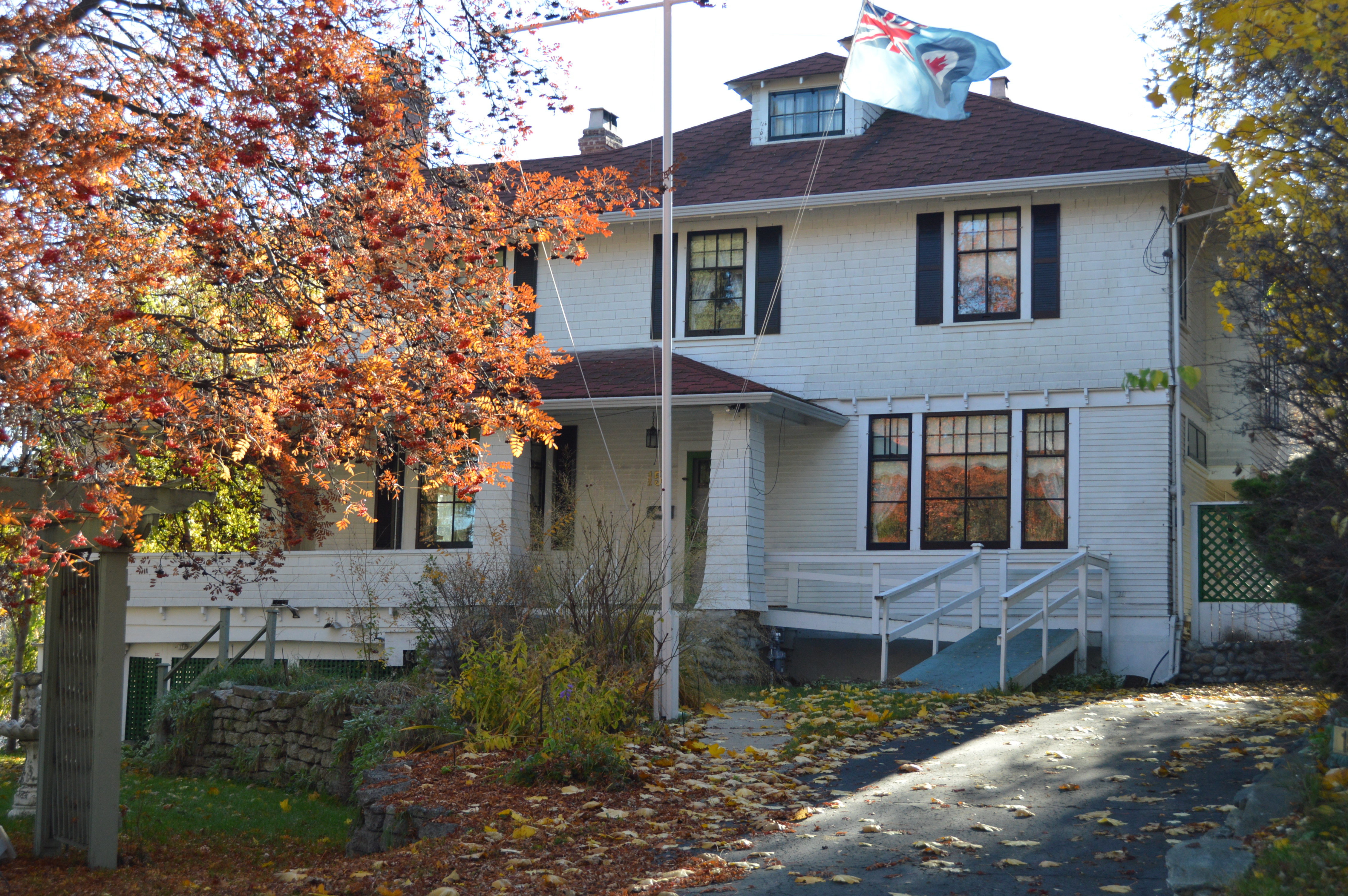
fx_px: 1796
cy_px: 448
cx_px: 674
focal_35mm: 48
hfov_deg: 41.1
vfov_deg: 28.0
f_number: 5.6
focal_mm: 32
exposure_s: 1/125
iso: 400
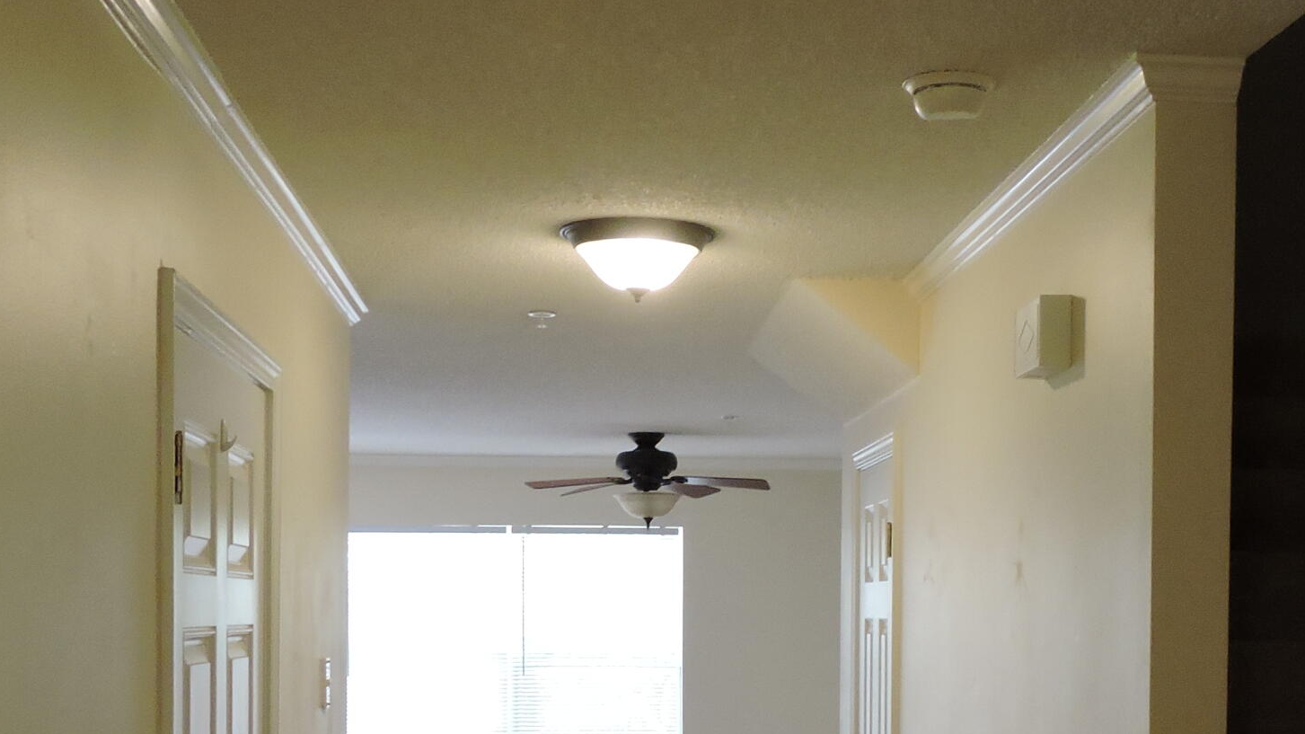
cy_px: 657
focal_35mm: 54
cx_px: 811
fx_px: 1868
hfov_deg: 38.3
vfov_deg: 21.7
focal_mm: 4.3
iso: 360
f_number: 3.3
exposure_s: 1/30
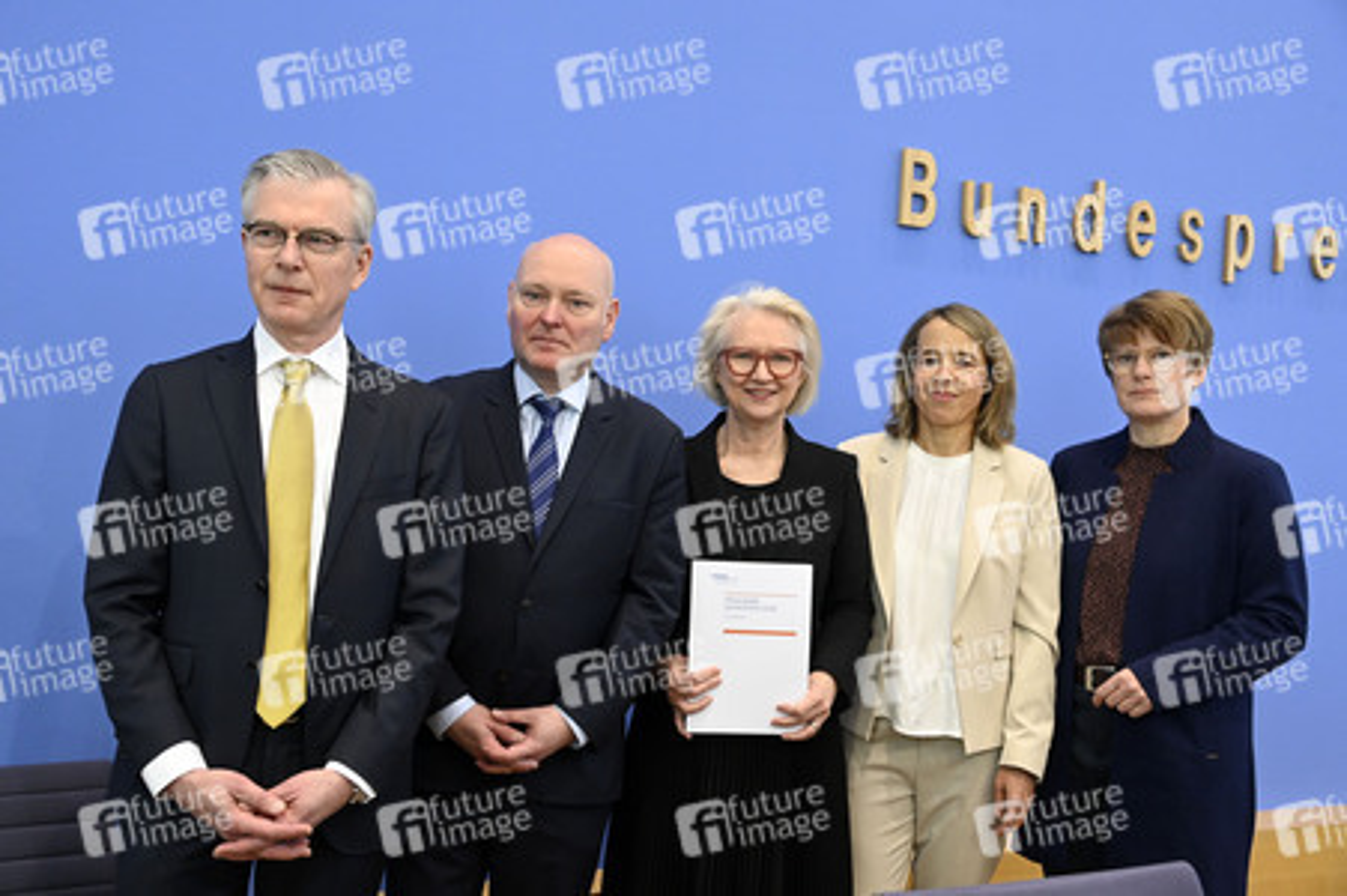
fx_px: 1421
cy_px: 448
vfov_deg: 35.0
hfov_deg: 50.7
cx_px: 674
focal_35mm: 38
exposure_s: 1/400
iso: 4000
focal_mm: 38
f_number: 5
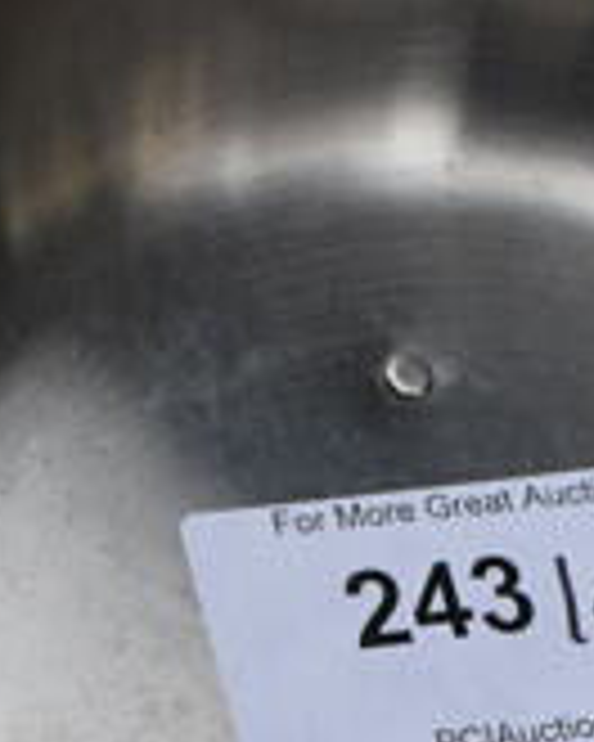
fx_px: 3077
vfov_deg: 12.7
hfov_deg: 11.0
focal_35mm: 140
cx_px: 220
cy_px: 1252
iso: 100
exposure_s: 1/100
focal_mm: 18
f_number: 6.3
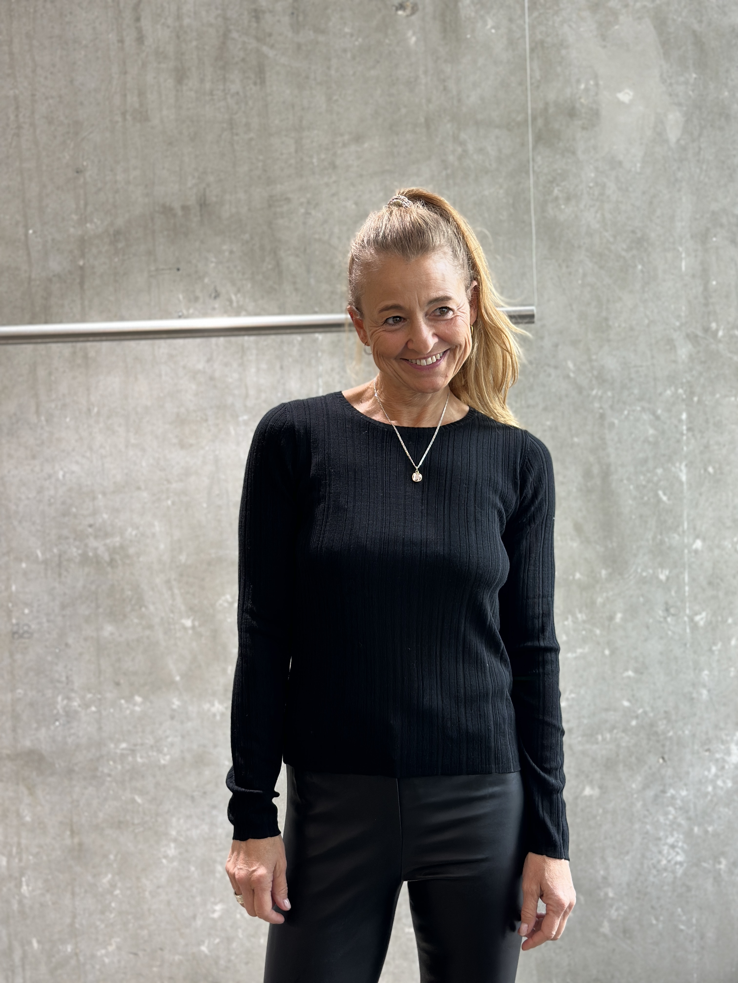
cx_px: 369
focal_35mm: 48
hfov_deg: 30.3
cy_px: 492
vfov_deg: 39.7
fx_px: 1364
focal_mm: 6.86
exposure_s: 1/50
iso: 100
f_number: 1.78
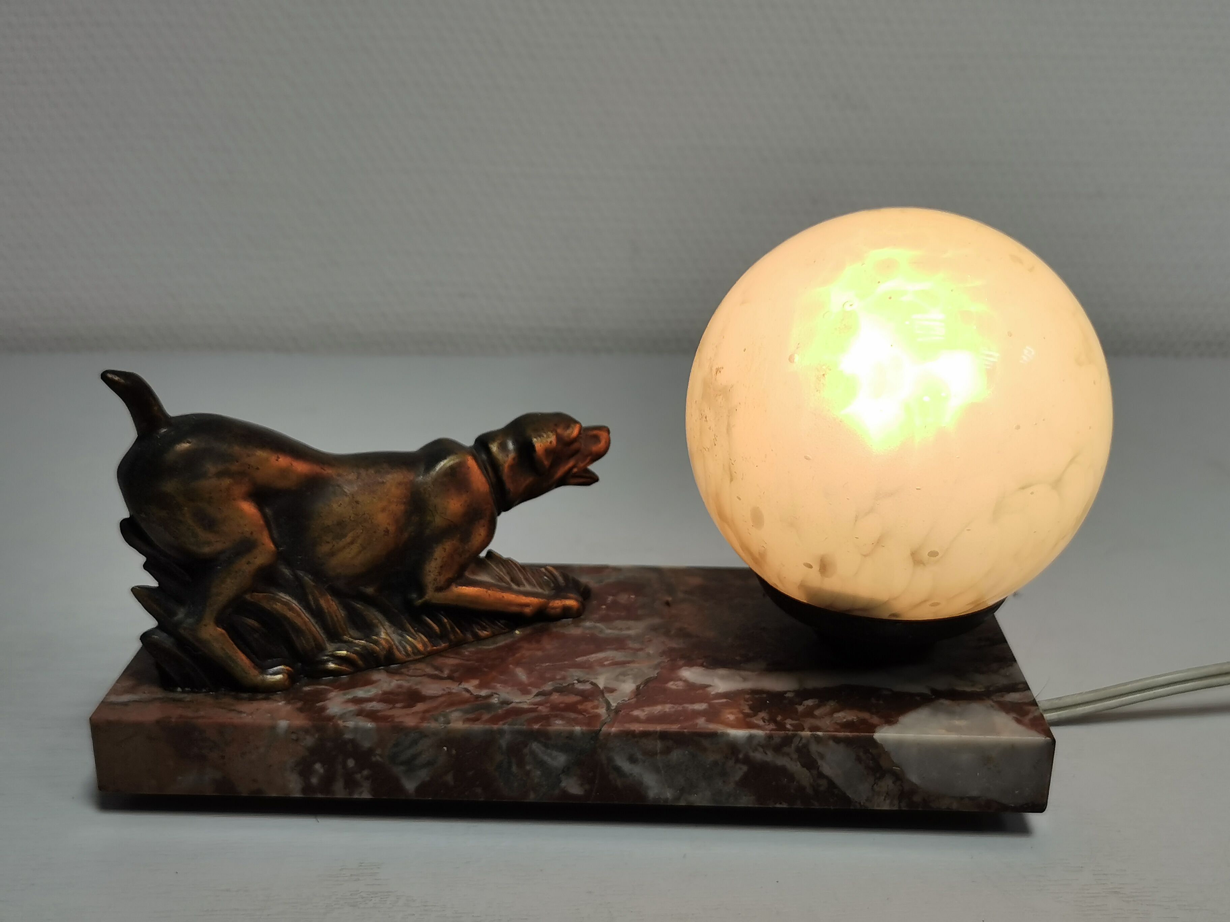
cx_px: 615
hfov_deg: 47.9
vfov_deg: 36.8
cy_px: 461
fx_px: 1386
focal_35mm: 39
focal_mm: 5.58
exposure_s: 1/100
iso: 50
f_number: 1.8
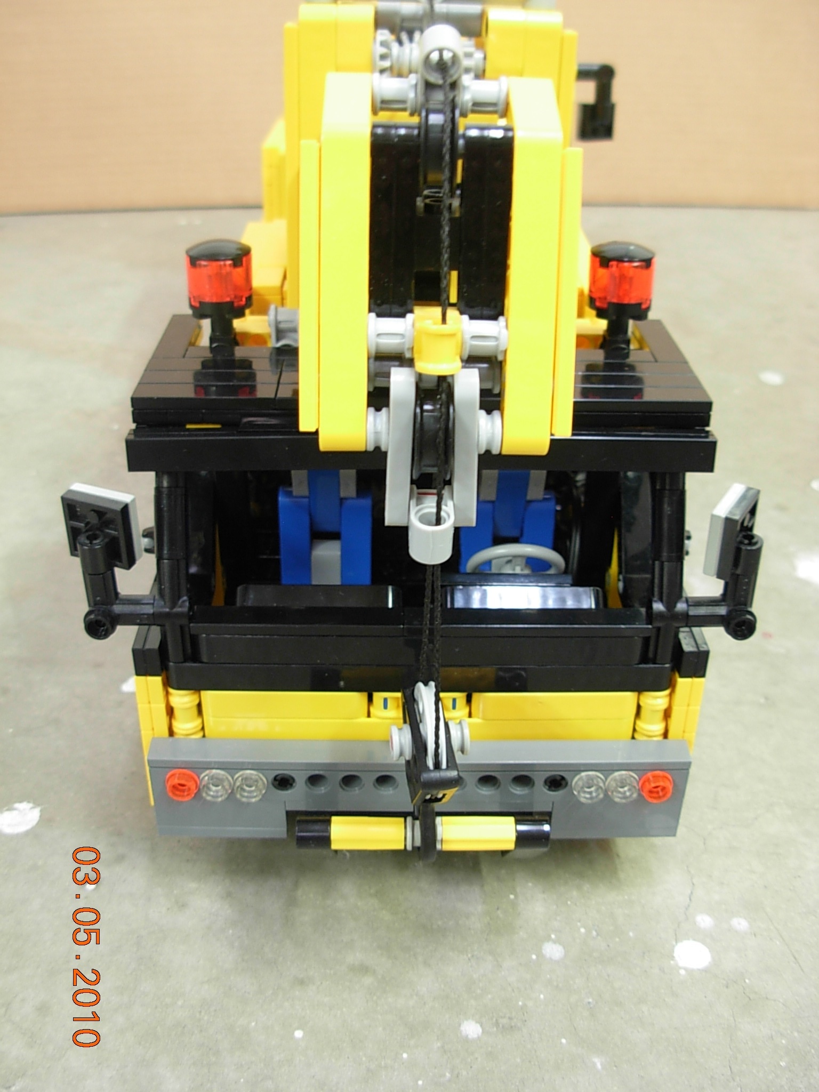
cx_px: 410
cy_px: 546
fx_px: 1199
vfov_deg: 49.0
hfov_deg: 37.7
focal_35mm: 38
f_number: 2.9
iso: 81
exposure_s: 1/4
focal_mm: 6.3
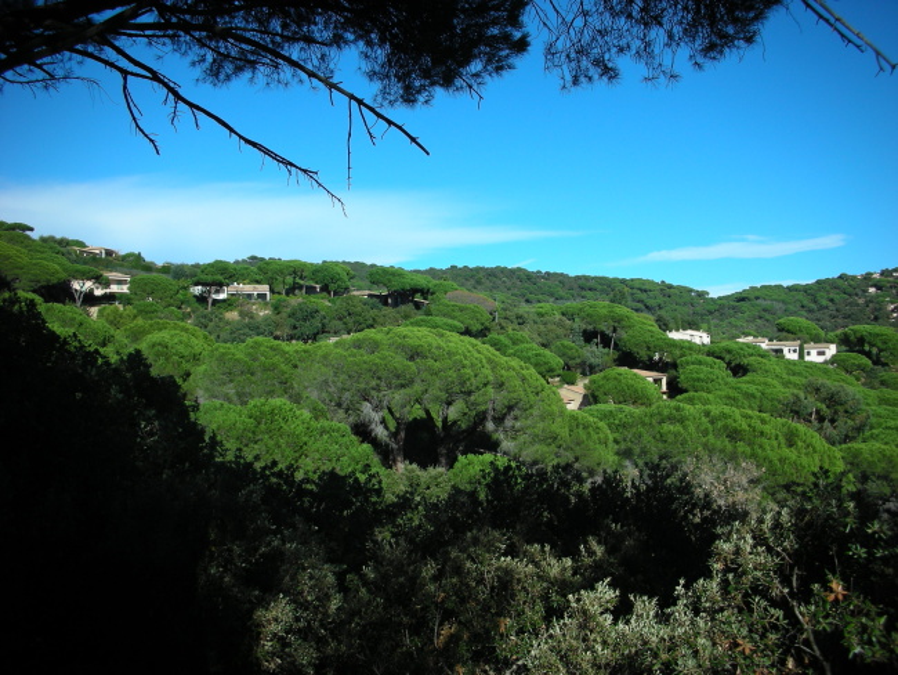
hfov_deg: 52.6
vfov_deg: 40.7
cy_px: 338
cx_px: 449
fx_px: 908
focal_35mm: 35
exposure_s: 1/103
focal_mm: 5.8
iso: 50
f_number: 8.5
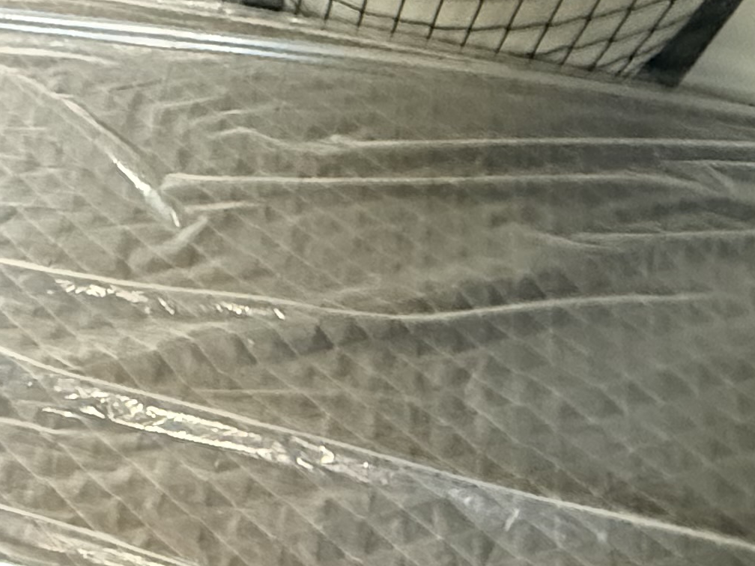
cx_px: -64
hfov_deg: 30.8
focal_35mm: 56
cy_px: 418
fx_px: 1221
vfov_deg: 25.8
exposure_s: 1/40
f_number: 2.2
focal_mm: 2.22
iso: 1600
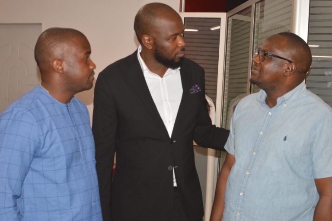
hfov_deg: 37.9
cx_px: 166
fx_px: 484
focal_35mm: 52
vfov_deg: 25.7
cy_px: 110
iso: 800
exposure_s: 1/60
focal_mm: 35
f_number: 8
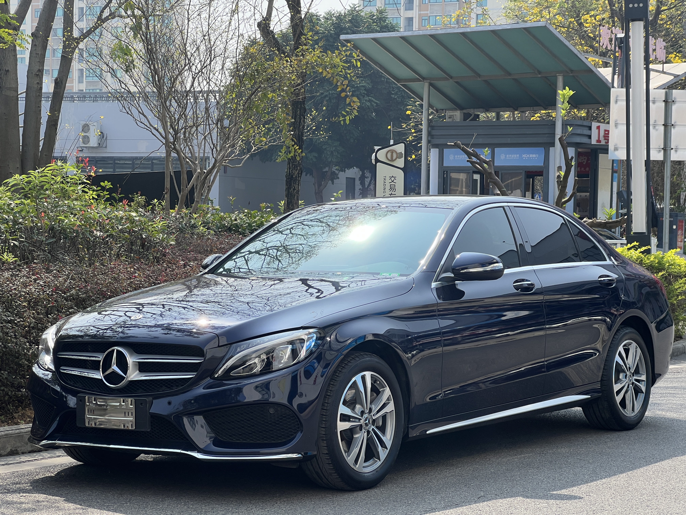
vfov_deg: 19.1
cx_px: 343
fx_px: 1526
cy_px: 258
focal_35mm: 77
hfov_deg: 25.3
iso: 32
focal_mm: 9
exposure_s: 1/423
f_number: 2.8
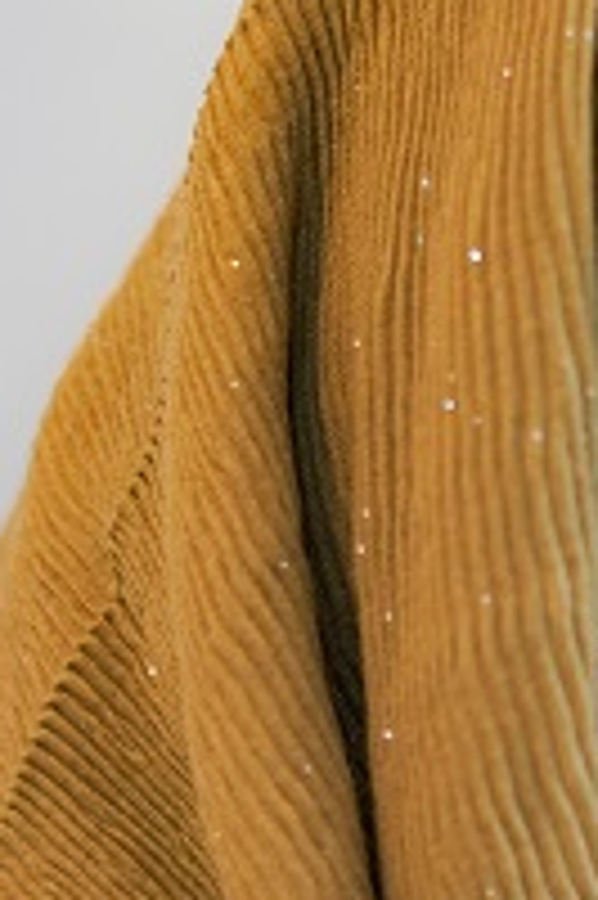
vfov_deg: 13.6
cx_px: 872
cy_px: 734
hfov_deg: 8.9
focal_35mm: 150
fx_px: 3744
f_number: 2.4
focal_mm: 50
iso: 800
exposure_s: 1/90
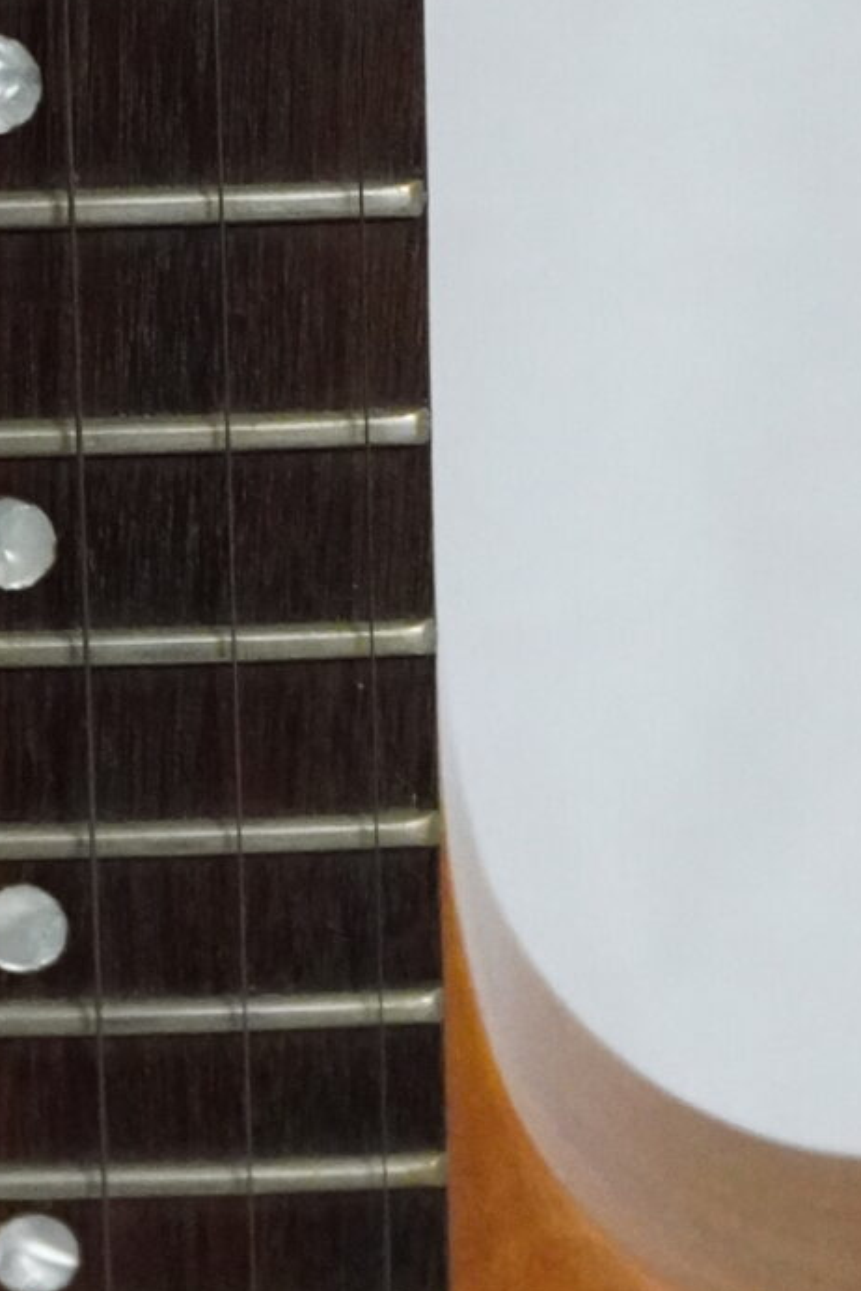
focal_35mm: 144
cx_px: 107
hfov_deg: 9.5
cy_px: 1121
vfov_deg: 14.1
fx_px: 5166
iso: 6400
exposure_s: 1/160
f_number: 4.5
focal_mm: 26
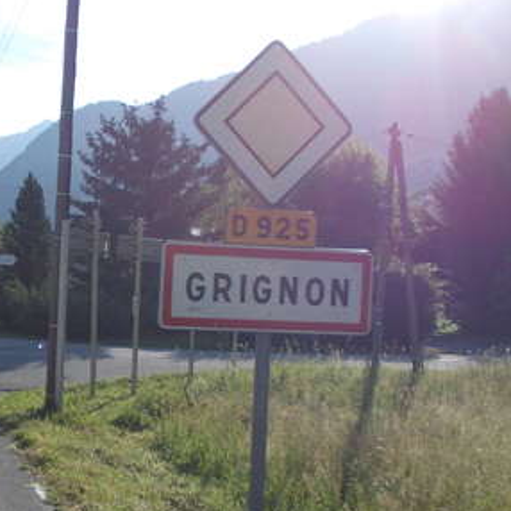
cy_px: 322
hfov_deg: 31.6
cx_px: 79
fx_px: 868
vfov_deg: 32.6
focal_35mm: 52
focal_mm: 4
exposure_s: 1/320
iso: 80
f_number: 5.4
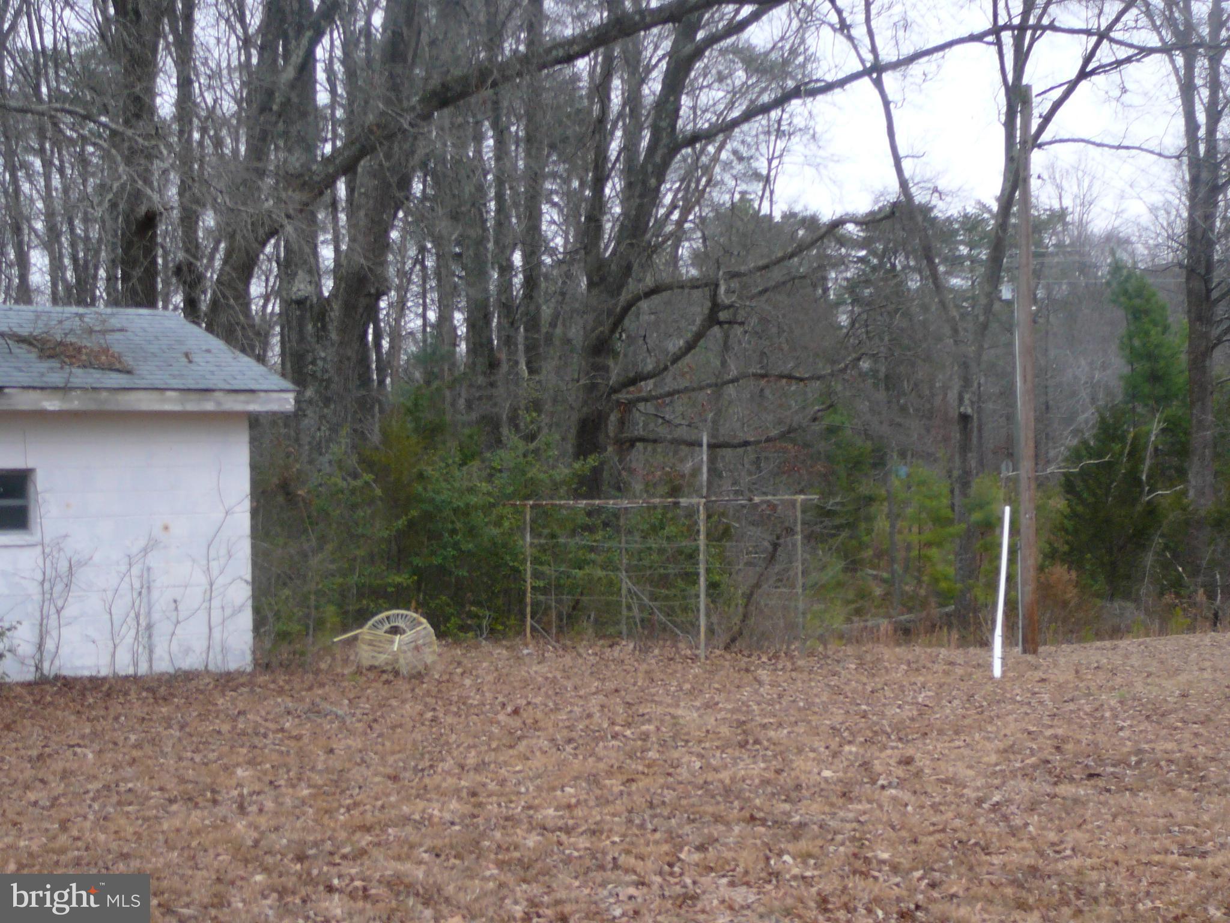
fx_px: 2310
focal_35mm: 65
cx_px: 615
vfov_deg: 22.6
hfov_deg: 29.8
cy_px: 462
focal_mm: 9.7
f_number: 3.6
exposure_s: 1/80
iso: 100
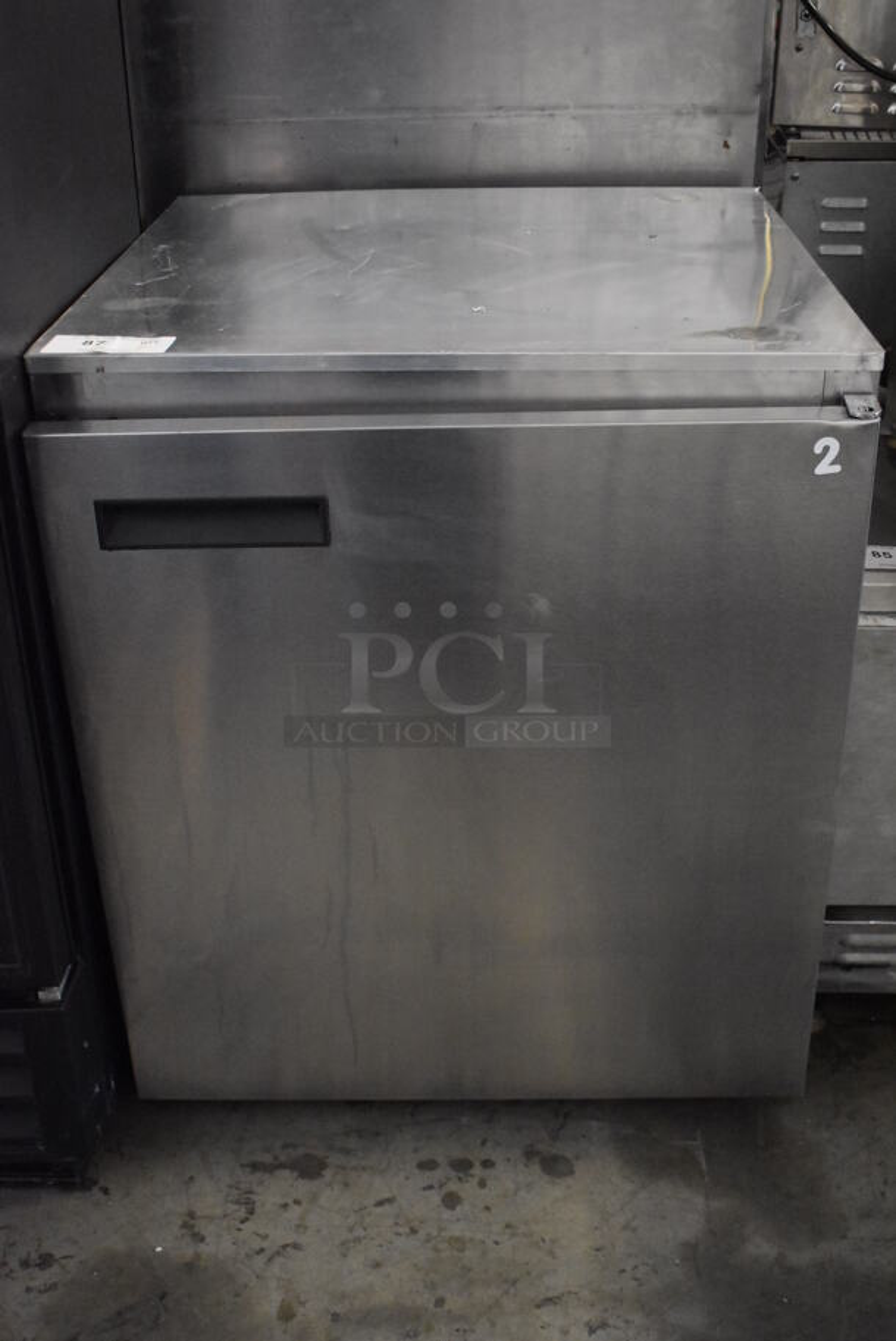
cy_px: 670
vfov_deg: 49.5
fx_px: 1454
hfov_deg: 34.3
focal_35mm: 39
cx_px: 448
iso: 7200
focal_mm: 26
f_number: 4
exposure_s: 1/125
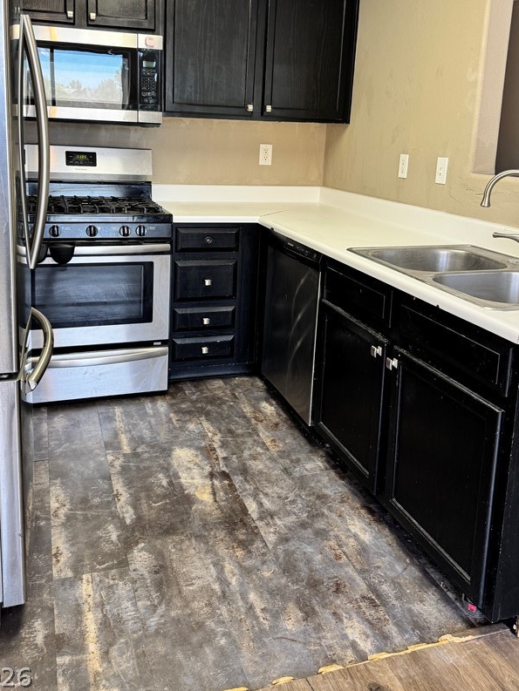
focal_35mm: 31
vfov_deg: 57.5
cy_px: 251
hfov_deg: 45.4
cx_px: 241
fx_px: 620
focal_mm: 6.76
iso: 200
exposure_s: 1/120
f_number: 1.78
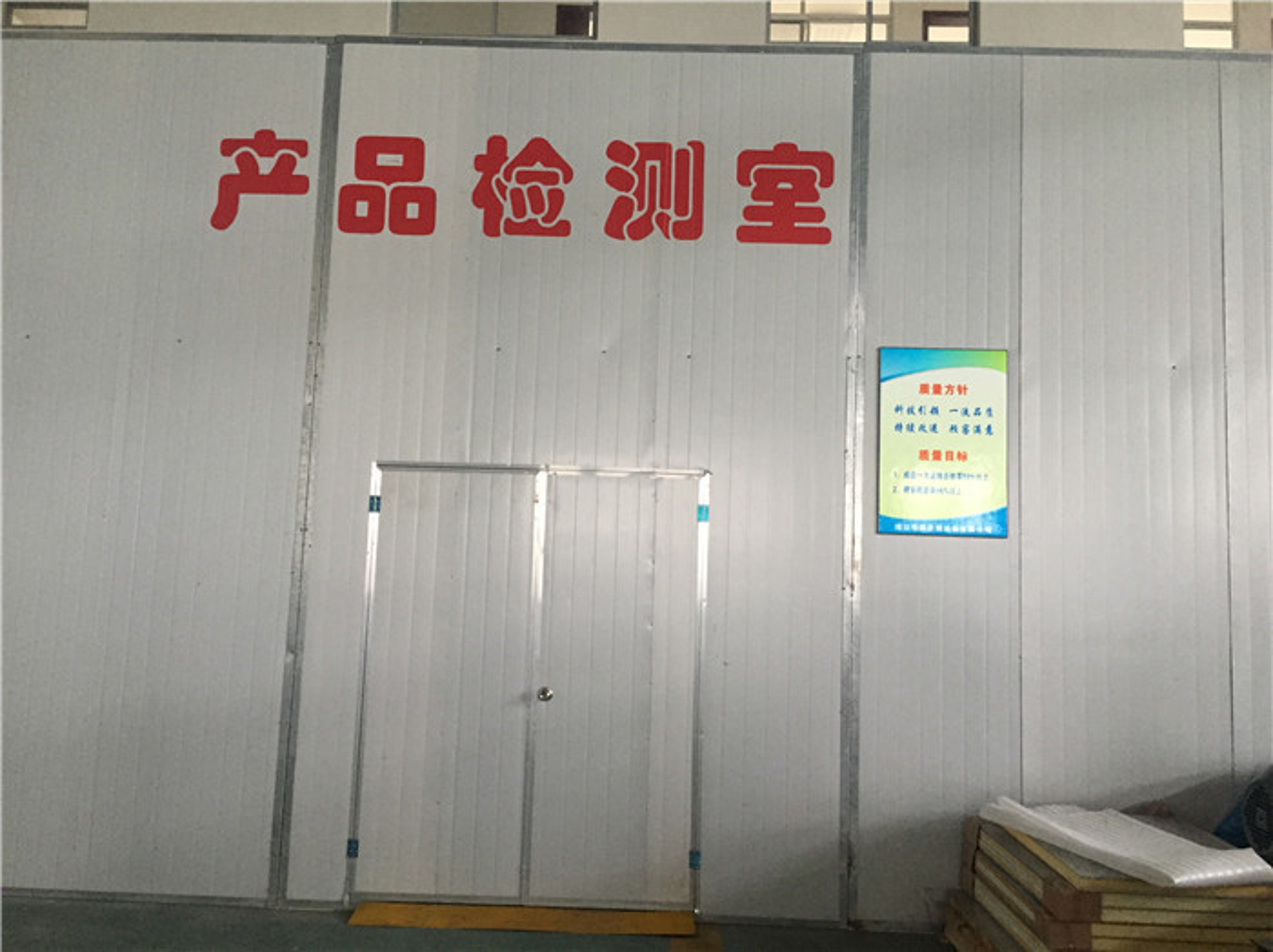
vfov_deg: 48.1
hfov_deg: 61.7
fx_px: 1065
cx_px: 636
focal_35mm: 29
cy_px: 476
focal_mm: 4.15
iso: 160
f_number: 2.2
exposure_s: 1/30
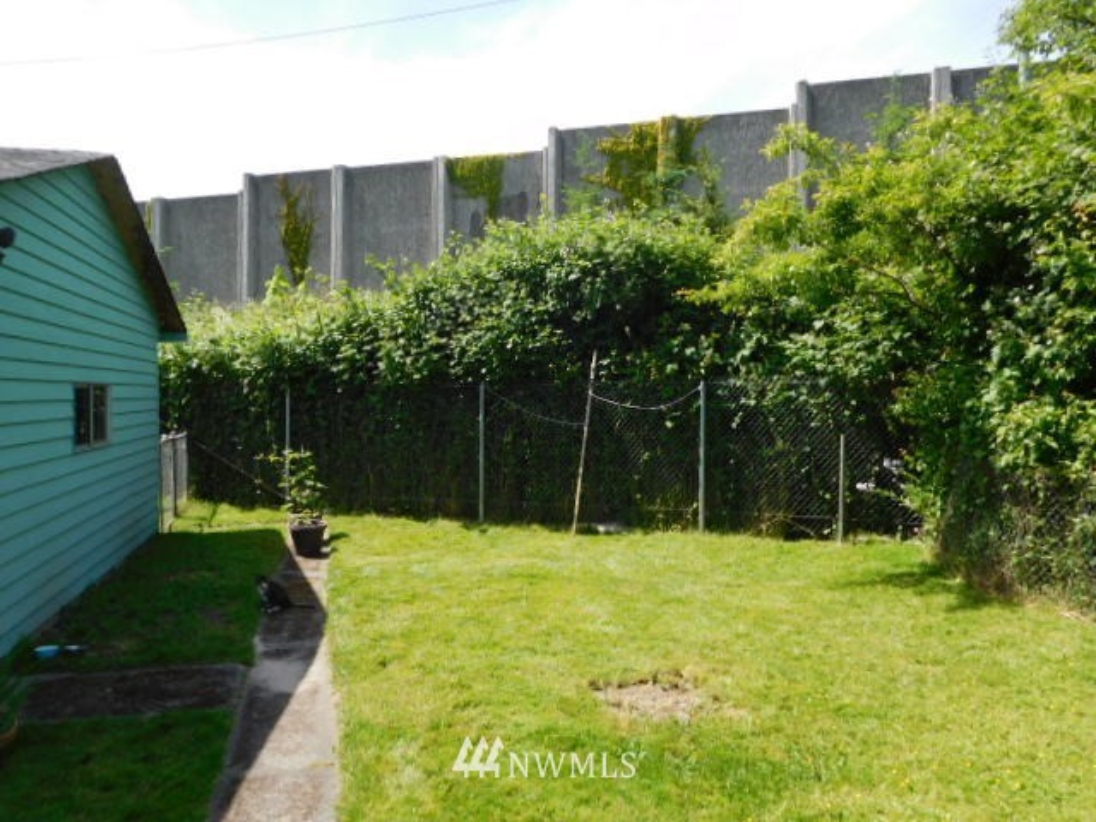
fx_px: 792
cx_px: 548
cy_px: 411
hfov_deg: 69.4
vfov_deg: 54.9
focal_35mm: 25
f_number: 3.4
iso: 125
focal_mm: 4.5
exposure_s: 1/640
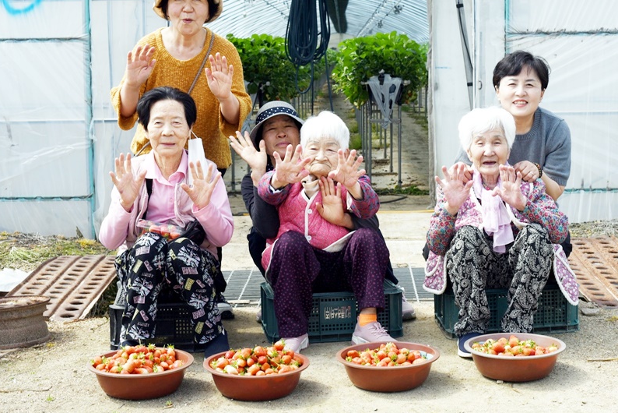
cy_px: 167
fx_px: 1082
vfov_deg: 21.6
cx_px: 366
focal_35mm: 63
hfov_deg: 31.8
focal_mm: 50
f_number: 8
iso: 100
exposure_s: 1/250
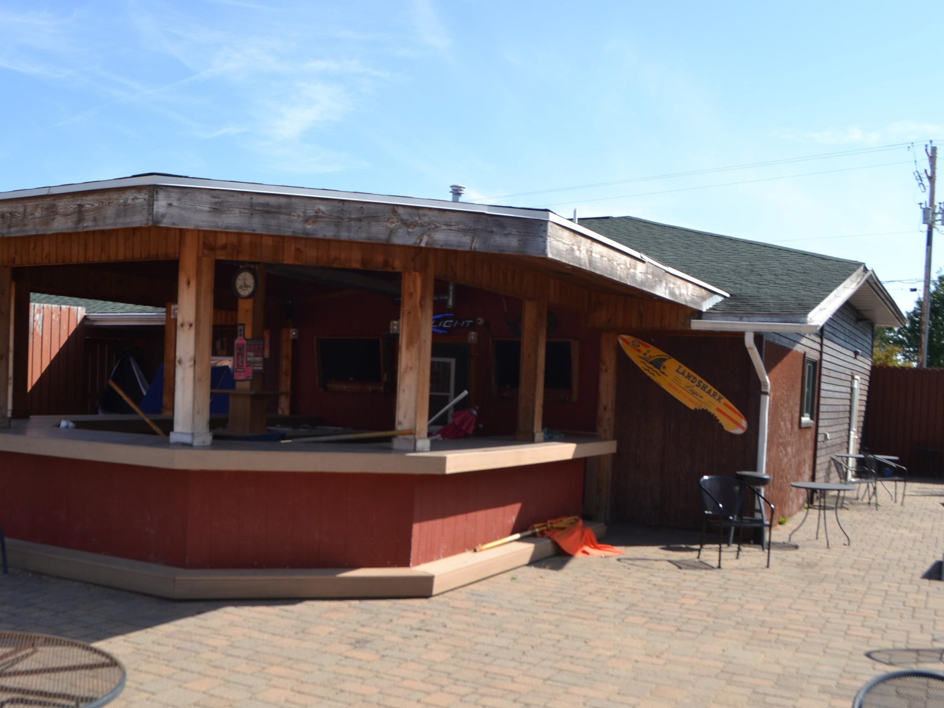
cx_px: 400
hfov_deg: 53.7
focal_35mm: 34
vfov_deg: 41.7
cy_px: 392
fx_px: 927
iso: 100
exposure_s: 1/200
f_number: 6.3
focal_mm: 18
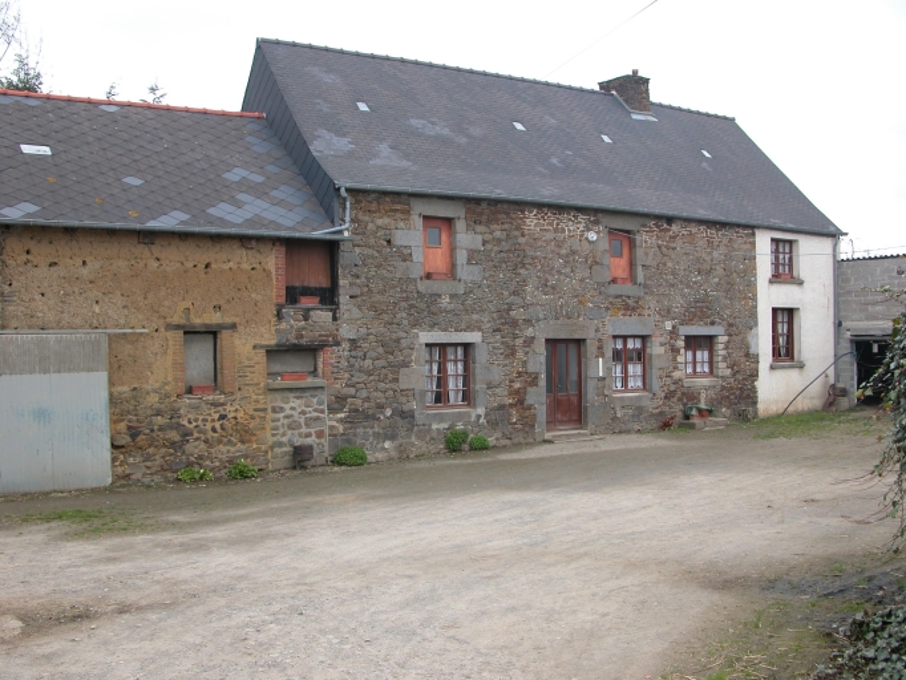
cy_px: 340
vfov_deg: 40.7
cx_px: 453
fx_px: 916
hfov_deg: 52.6
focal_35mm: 35
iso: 100
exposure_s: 1/139
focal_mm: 8.9
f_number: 4.5
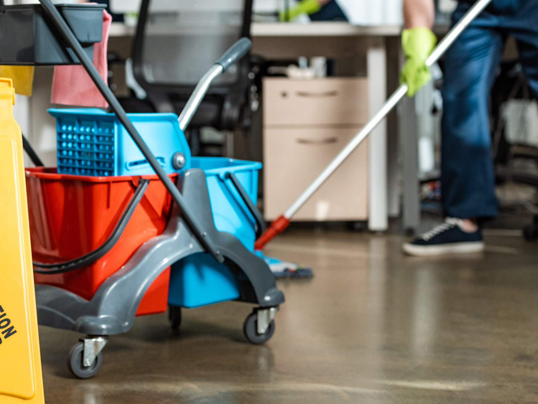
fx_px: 1492
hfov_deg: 20.4
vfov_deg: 15.4
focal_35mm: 96
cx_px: 214
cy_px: 208
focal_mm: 70
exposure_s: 1/200
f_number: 3.5
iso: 400
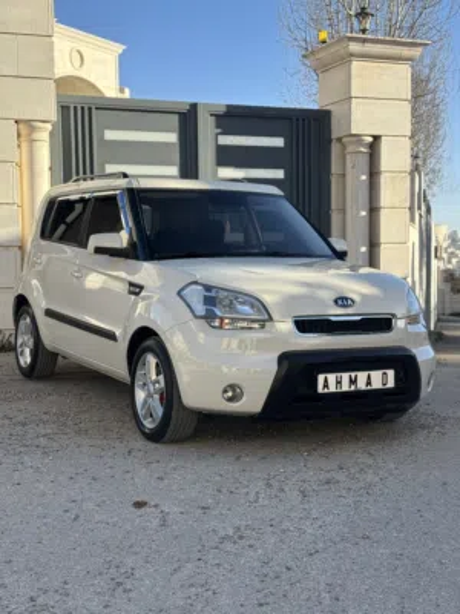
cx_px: 230
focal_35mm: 52
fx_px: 921
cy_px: 307
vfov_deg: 36.8
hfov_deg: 28.0
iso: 32
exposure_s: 1/1007
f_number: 1.6
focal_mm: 5.96
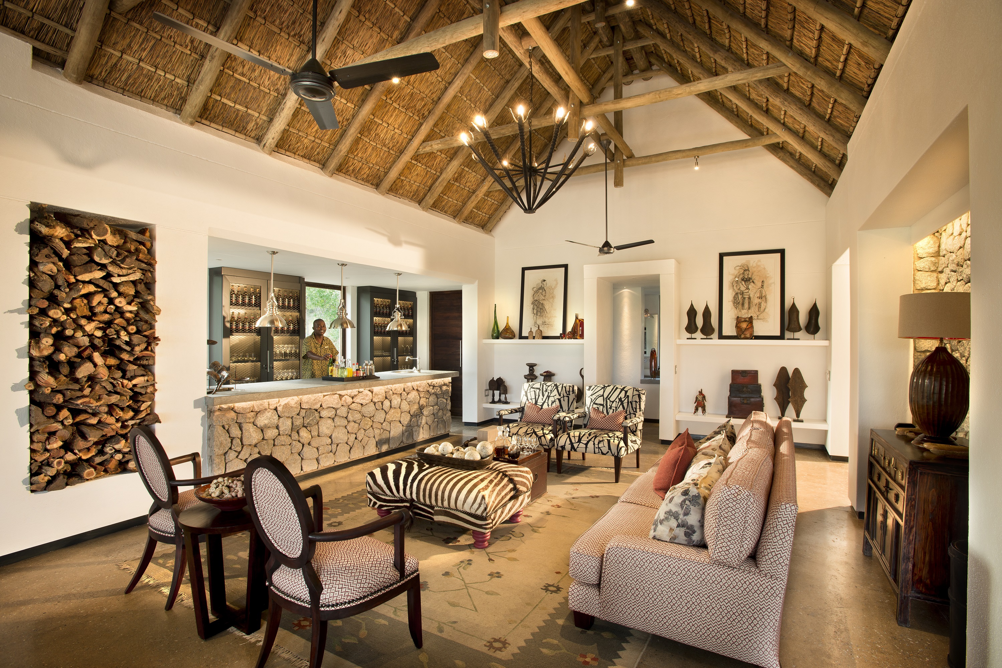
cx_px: 501
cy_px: 334
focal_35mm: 17
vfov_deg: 70.5
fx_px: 473
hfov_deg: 93.3
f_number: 9.5
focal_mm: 17
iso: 200
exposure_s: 1/3
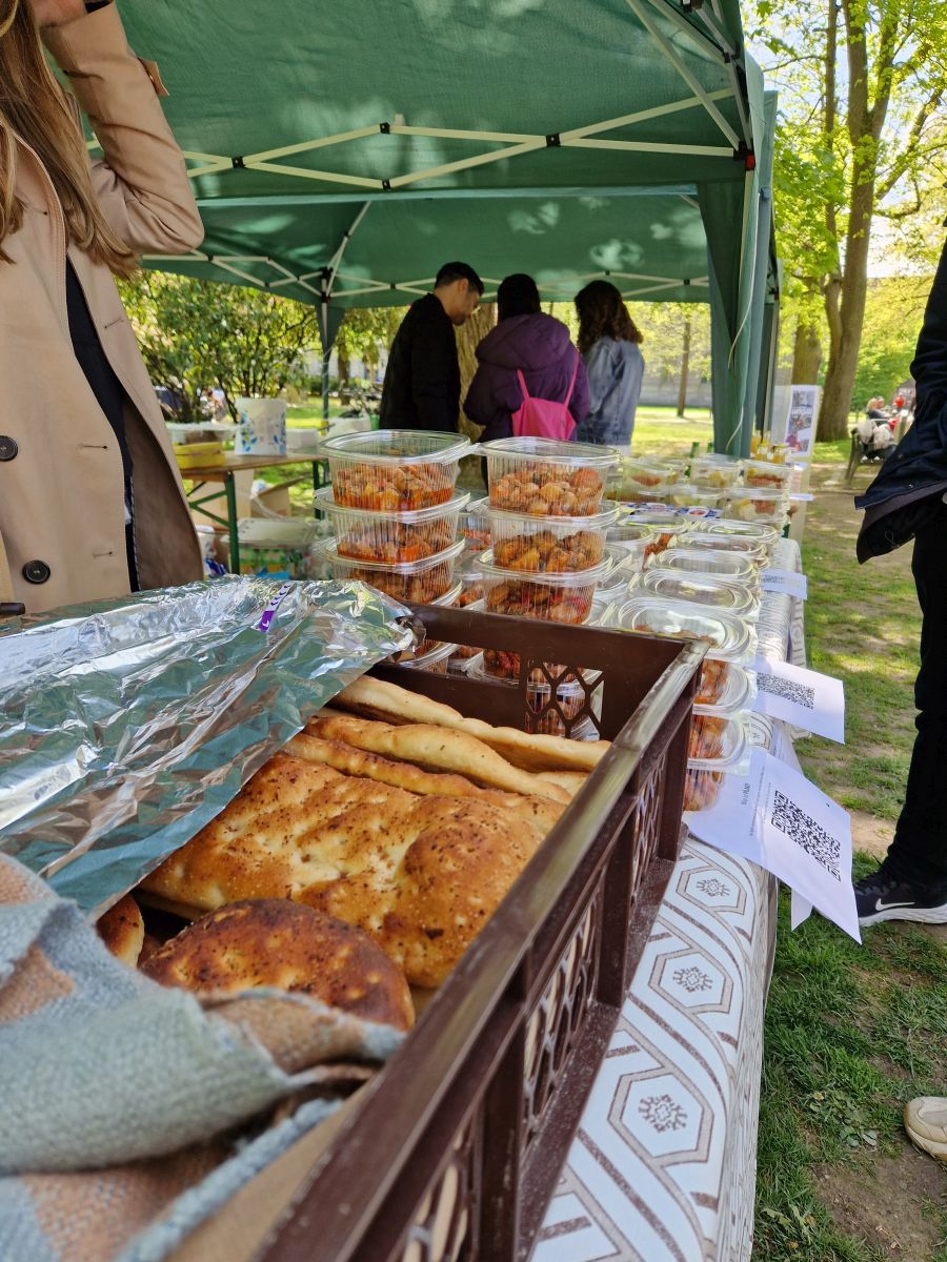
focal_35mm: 23
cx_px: 474
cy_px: 631
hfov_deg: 58.9
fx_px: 839
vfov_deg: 73.9
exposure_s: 1/196
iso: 50
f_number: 1.8
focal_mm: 5.4
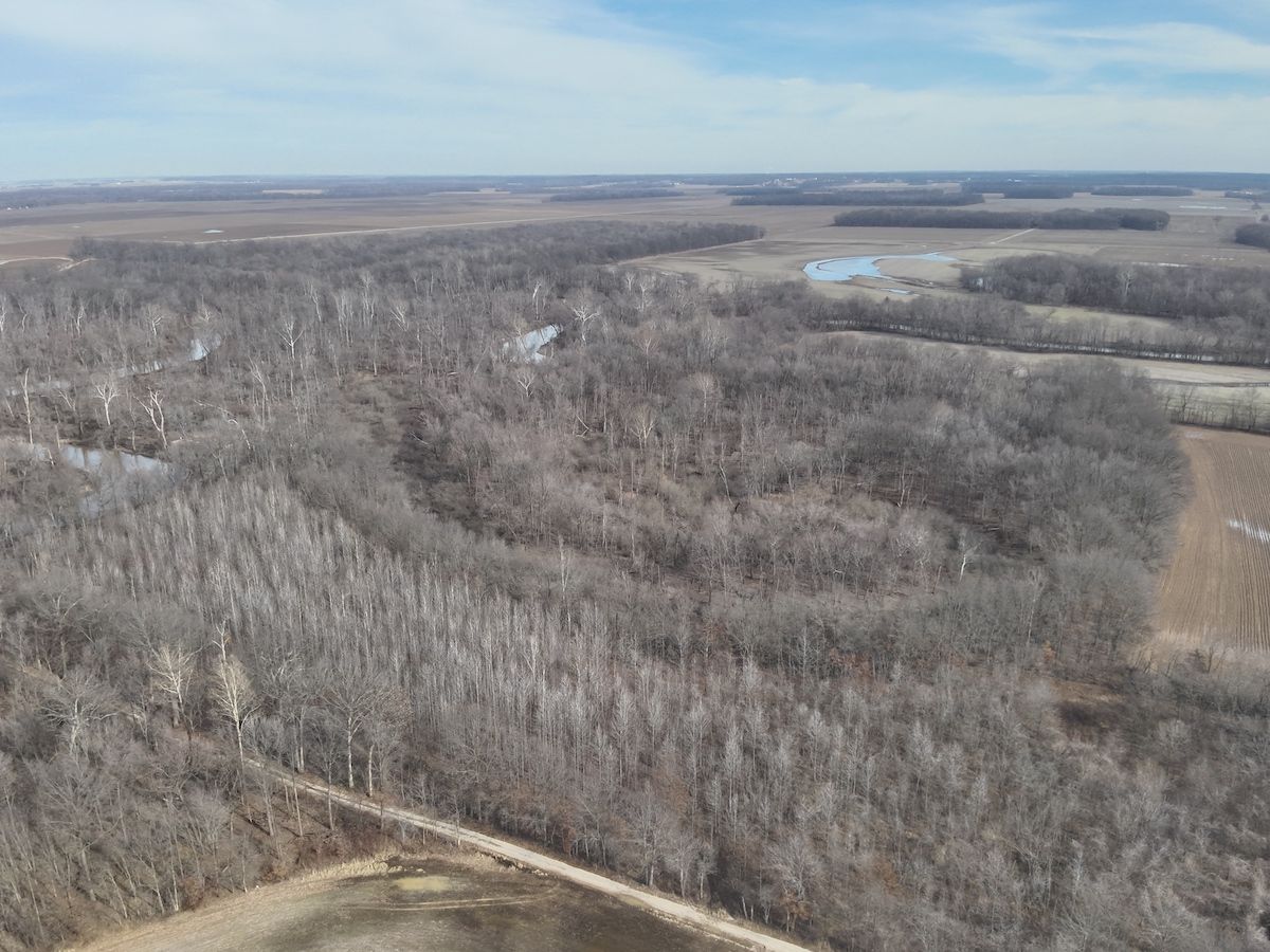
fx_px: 881
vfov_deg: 56.8
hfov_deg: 71.6
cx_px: 635
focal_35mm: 24
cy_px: 476
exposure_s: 1/1000
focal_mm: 4.4
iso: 100
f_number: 2.8
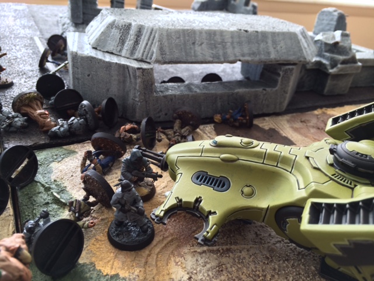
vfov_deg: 48.2
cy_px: 140
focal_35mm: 29
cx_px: 187
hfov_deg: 61.7
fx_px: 313
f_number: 2.2
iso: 40
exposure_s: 1/40
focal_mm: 4.15
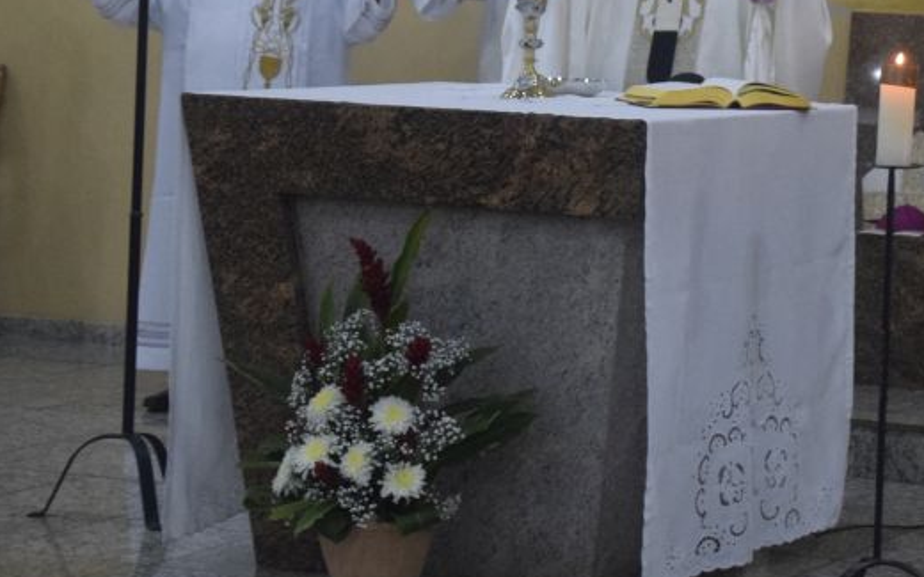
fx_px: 2846
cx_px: 803
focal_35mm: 113
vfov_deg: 11.5
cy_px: -21
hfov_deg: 18.2
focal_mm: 32
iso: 2500
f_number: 4
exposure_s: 1/60
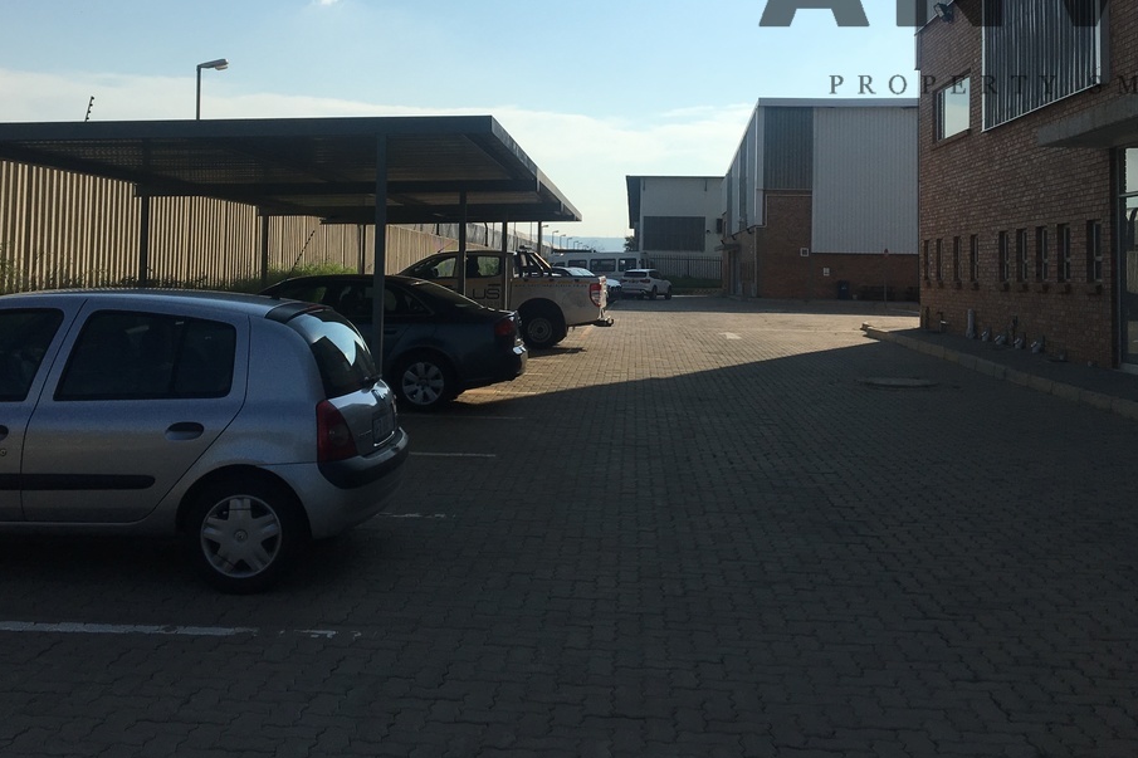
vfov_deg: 32.8
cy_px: 201
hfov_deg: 48.5
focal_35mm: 40
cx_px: 586
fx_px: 1264
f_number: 2.2
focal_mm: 4.15
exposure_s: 1/3846
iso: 25
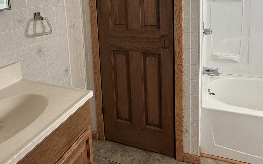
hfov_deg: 62.9
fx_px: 215
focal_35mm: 30
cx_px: 132
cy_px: 22
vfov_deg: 39.3
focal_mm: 2.22
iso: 100
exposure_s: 1/99
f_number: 2.2
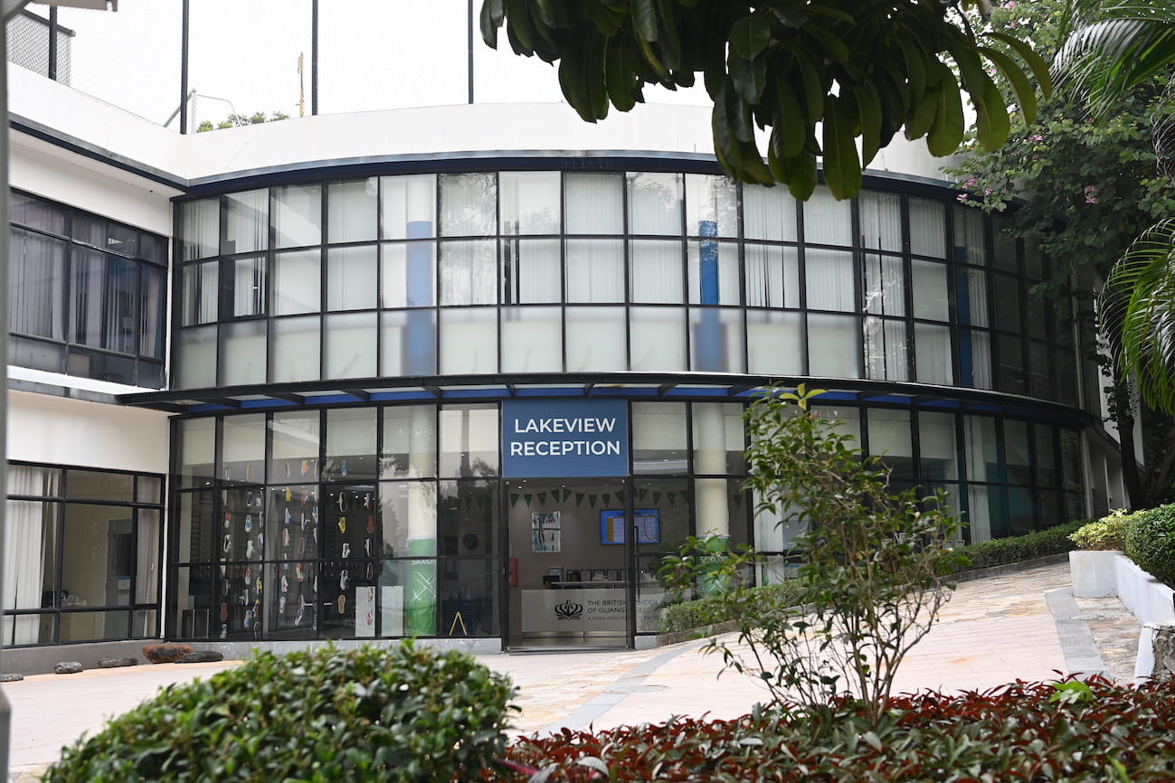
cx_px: 588
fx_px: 1469
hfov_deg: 43.6
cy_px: 392
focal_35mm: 45
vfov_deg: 29.9
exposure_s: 1/125
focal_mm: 45
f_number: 5
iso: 125
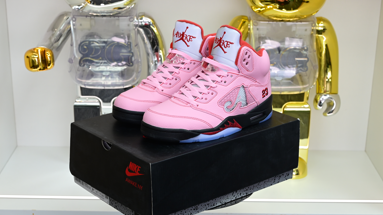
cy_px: 117
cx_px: 191
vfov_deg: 19.1
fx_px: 640
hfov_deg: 33.3
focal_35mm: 63
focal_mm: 60
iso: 1250
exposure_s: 1/125
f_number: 8
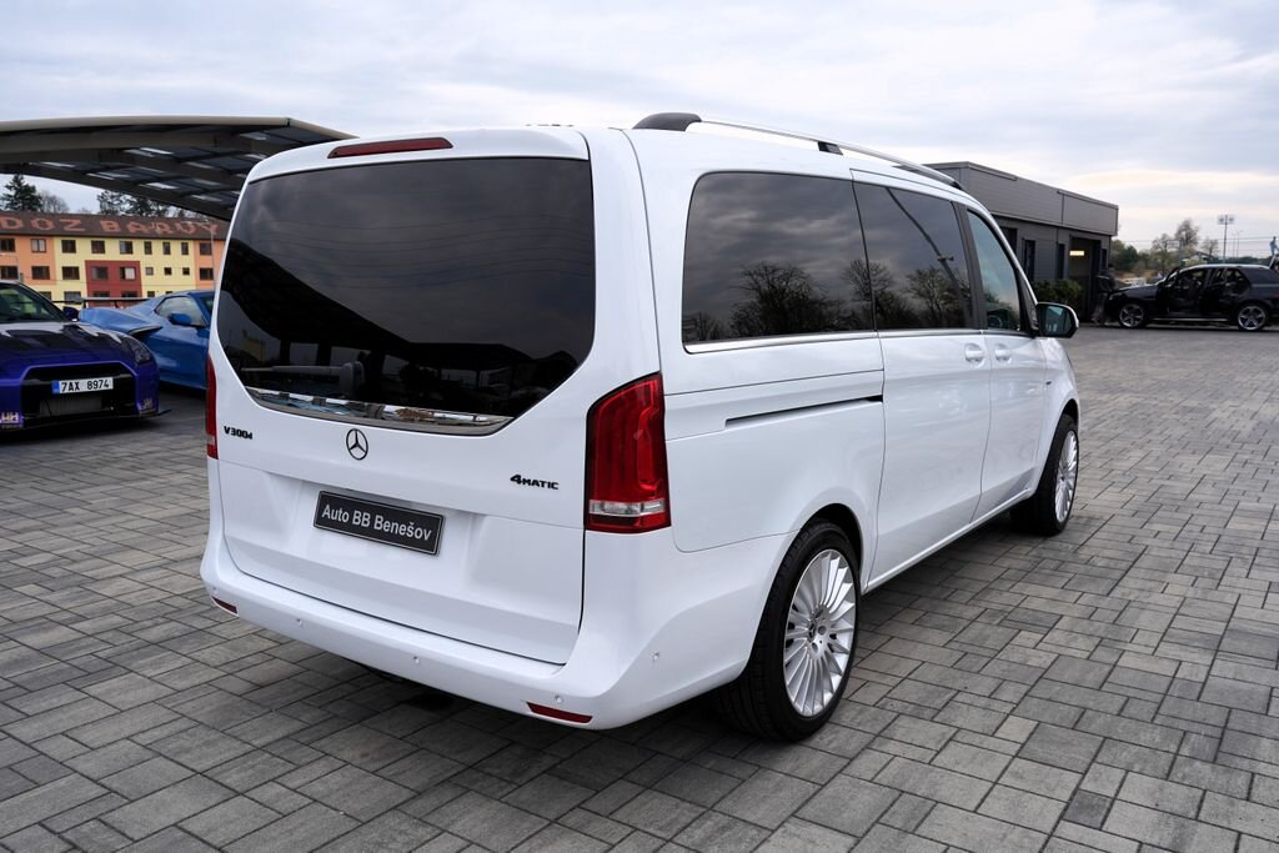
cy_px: 426
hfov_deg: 63.7
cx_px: 640
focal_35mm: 29
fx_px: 1030
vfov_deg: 45.0
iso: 100
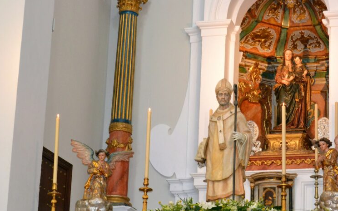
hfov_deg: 18.0
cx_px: 215
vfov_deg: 11.3
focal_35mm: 116
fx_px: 1066
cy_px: 138
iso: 2500
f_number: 5.6
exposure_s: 1/60
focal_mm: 55
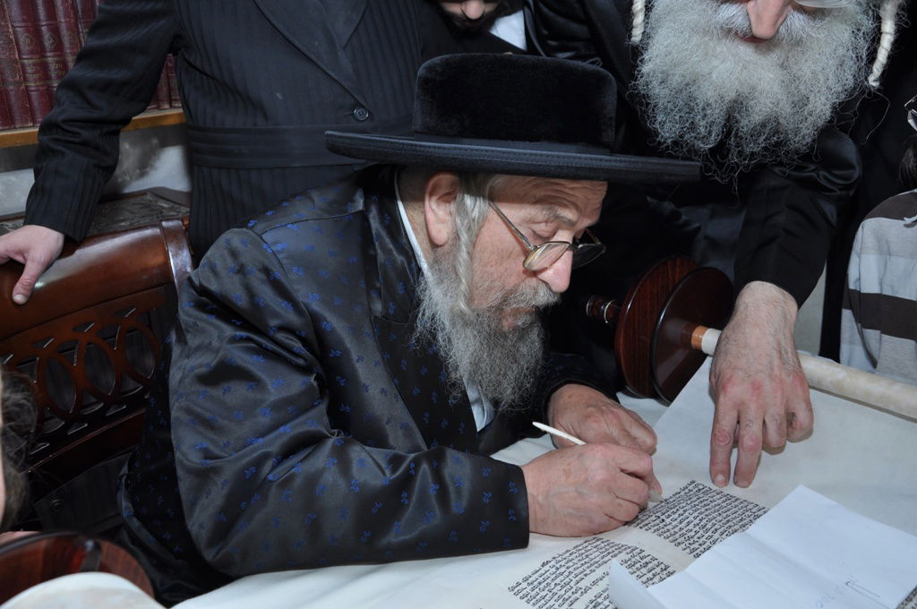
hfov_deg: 53.2
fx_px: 916
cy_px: 304
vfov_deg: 36.8
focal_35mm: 36
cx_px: 458
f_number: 5.6
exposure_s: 1/50
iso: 250
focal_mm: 24
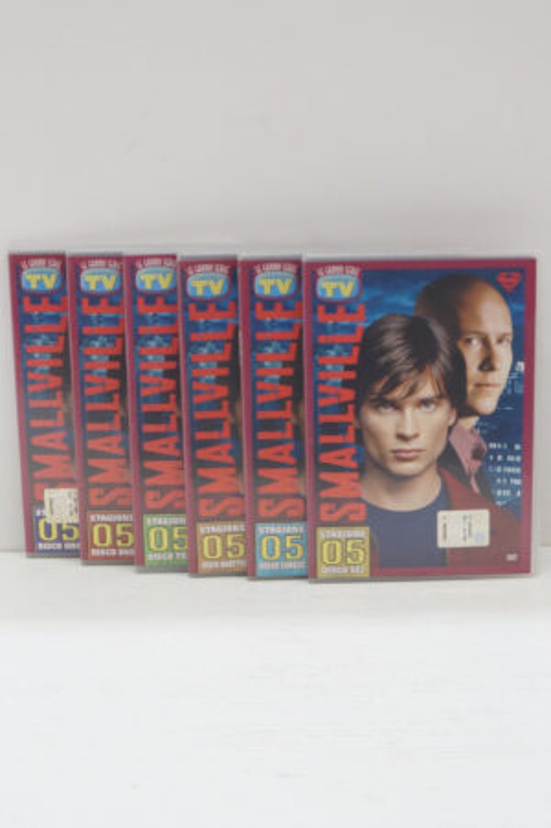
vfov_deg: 55.1
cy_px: 414
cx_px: 276
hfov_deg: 38.3
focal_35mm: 34
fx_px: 793
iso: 800
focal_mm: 23
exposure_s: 1/60
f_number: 4.5
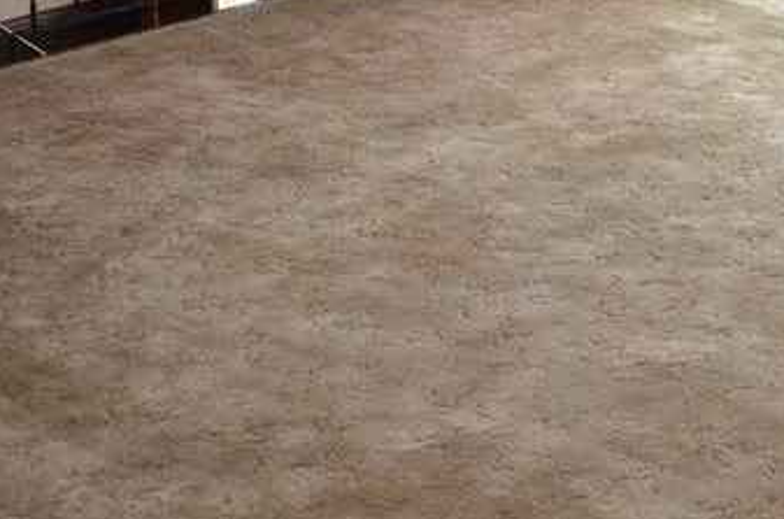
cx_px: 776
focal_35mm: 97
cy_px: -301
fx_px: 2107
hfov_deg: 20.4
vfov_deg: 13.1
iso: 400
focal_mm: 20
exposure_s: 1/100
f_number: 5.6
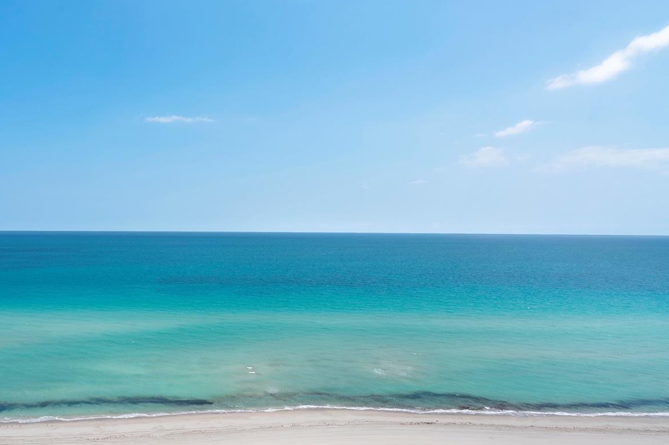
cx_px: 214
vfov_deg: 57.2
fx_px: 409
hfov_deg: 75.7
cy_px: 229
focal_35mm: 22
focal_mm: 16
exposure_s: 1/320
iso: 100
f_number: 10
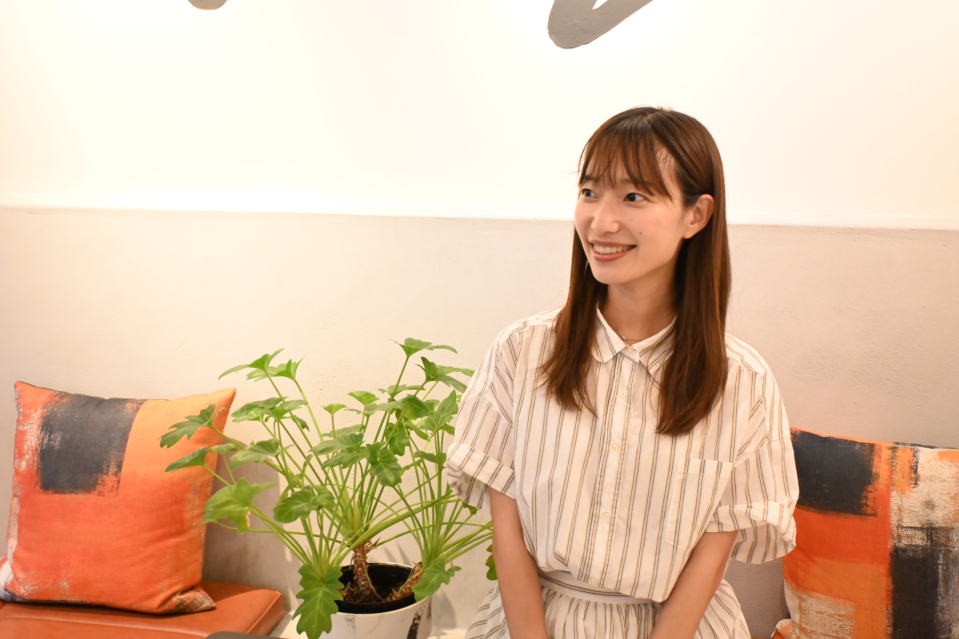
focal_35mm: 41
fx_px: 1099
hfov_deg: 47.2
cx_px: 480
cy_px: 320
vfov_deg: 32.4
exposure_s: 1/60
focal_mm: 27.5
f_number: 4.5
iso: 4500
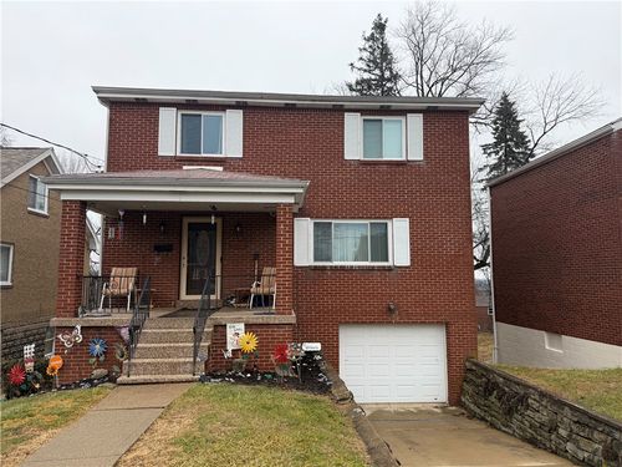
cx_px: 311
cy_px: 234
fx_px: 431
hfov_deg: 71.6
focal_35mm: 24
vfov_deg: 56.8
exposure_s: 1/677
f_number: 1.78
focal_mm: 6.76
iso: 80
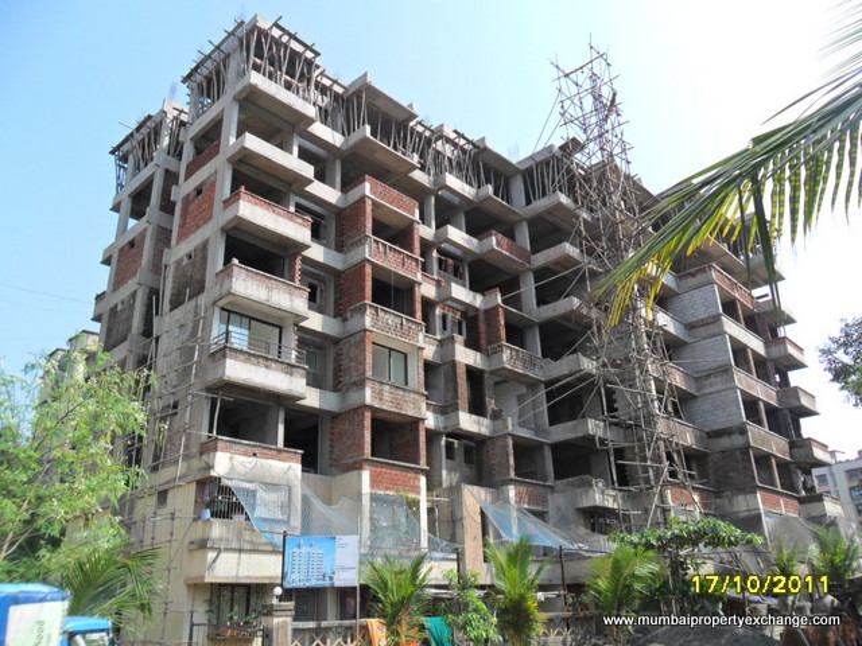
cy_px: 323
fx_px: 672
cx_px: 431
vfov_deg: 51.4
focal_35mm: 27
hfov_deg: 65.3
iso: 100
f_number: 3.5
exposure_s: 1/750
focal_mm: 4.9
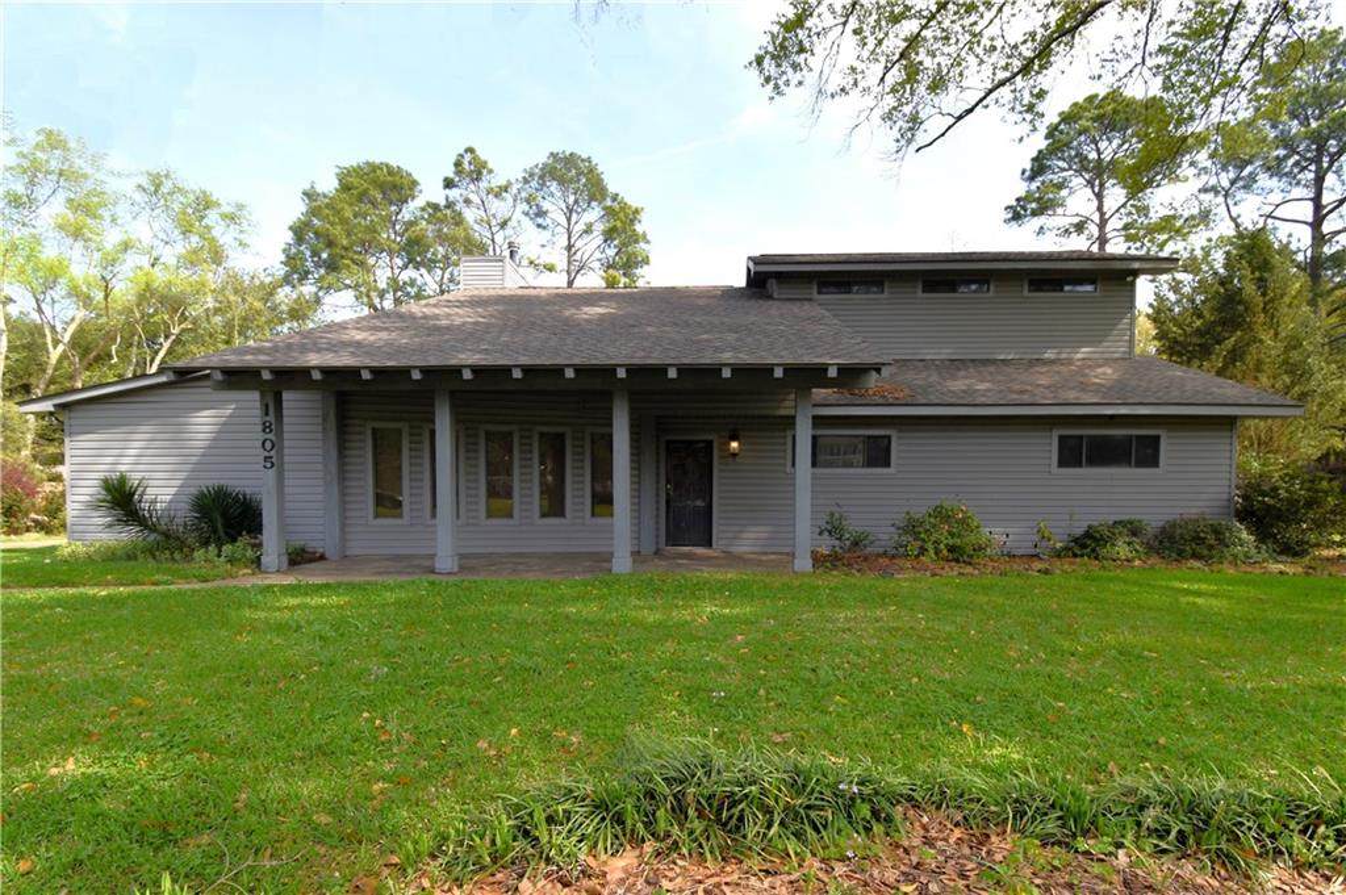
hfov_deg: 100.4
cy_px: 448
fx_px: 560
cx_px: 673
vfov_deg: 77.2
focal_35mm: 15
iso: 100
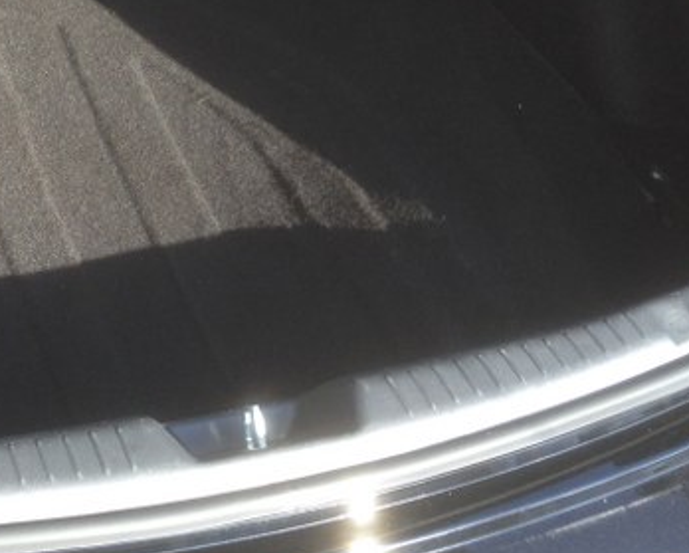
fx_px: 1510
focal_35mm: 74
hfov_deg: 24.7
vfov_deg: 20.3
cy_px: 61
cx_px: 36
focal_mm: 4.12
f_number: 2.4
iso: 50
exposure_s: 1/145
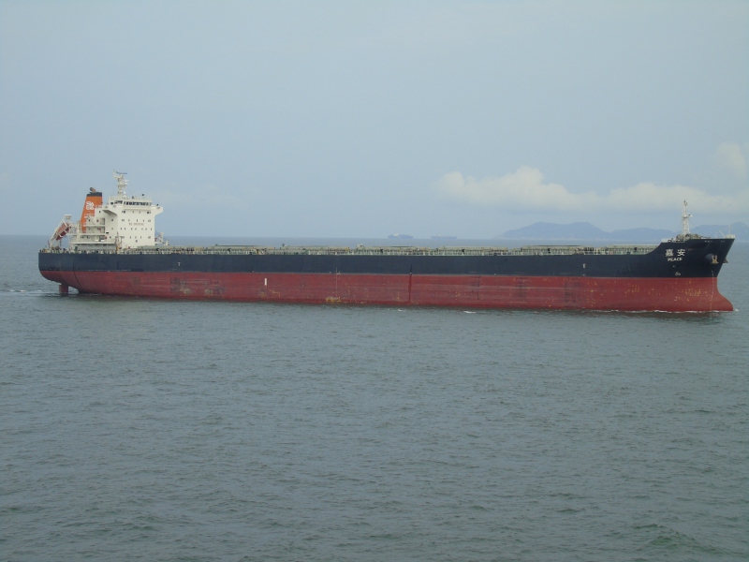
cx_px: 374
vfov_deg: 20.7
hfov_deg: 27.4
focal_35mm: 71
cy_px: 281
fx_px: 1536
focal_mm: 13
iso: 80
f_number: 4.7
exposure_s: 1/500
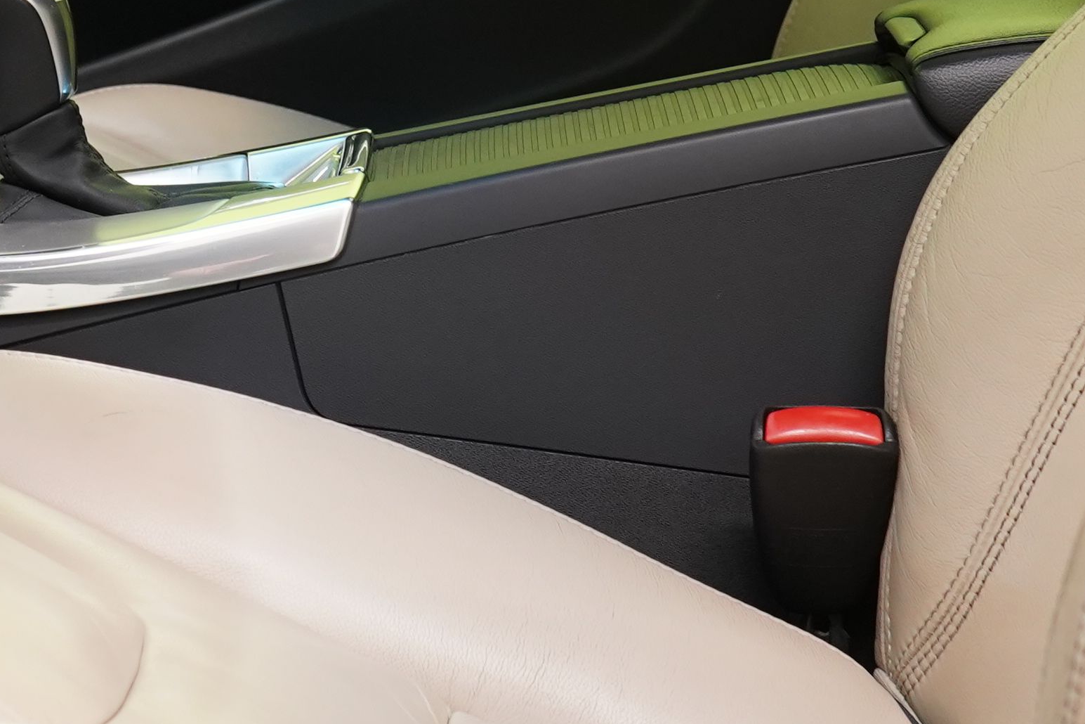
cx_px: 213
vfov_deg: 10.3
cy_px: 41
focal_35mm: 132
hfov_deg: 15.4
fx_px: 3978
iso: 1250
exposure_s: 1/25
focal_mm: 34
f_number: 5.6
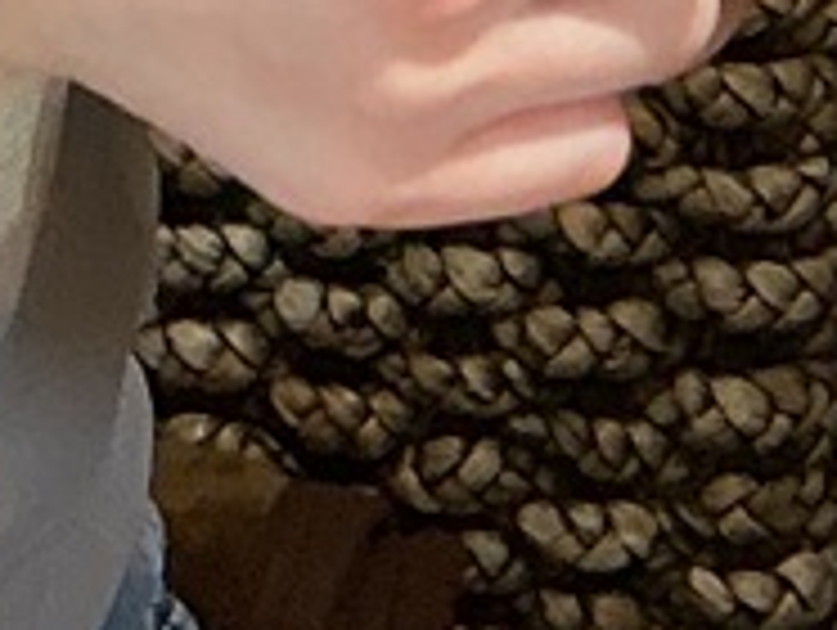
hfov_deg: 26.0
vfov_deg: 20.1
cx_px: 873
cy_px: -56
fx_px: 1695
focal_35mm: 70
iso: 50
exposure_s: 1/60
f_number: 1.8
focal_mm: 3
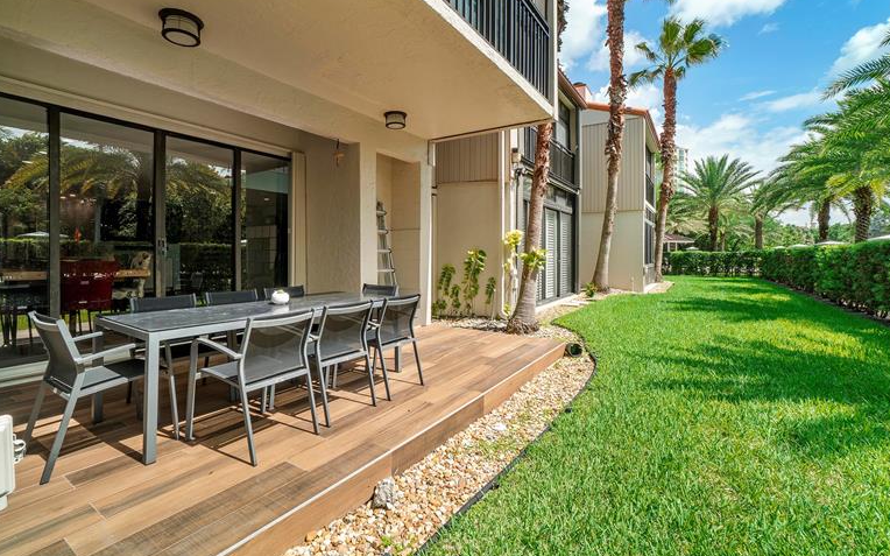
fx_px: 388
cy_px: 256
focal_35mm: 16
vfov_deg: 71.1
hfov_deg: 97.8
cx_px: 442
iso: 100
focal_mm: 10
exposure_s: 1/100
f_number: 11
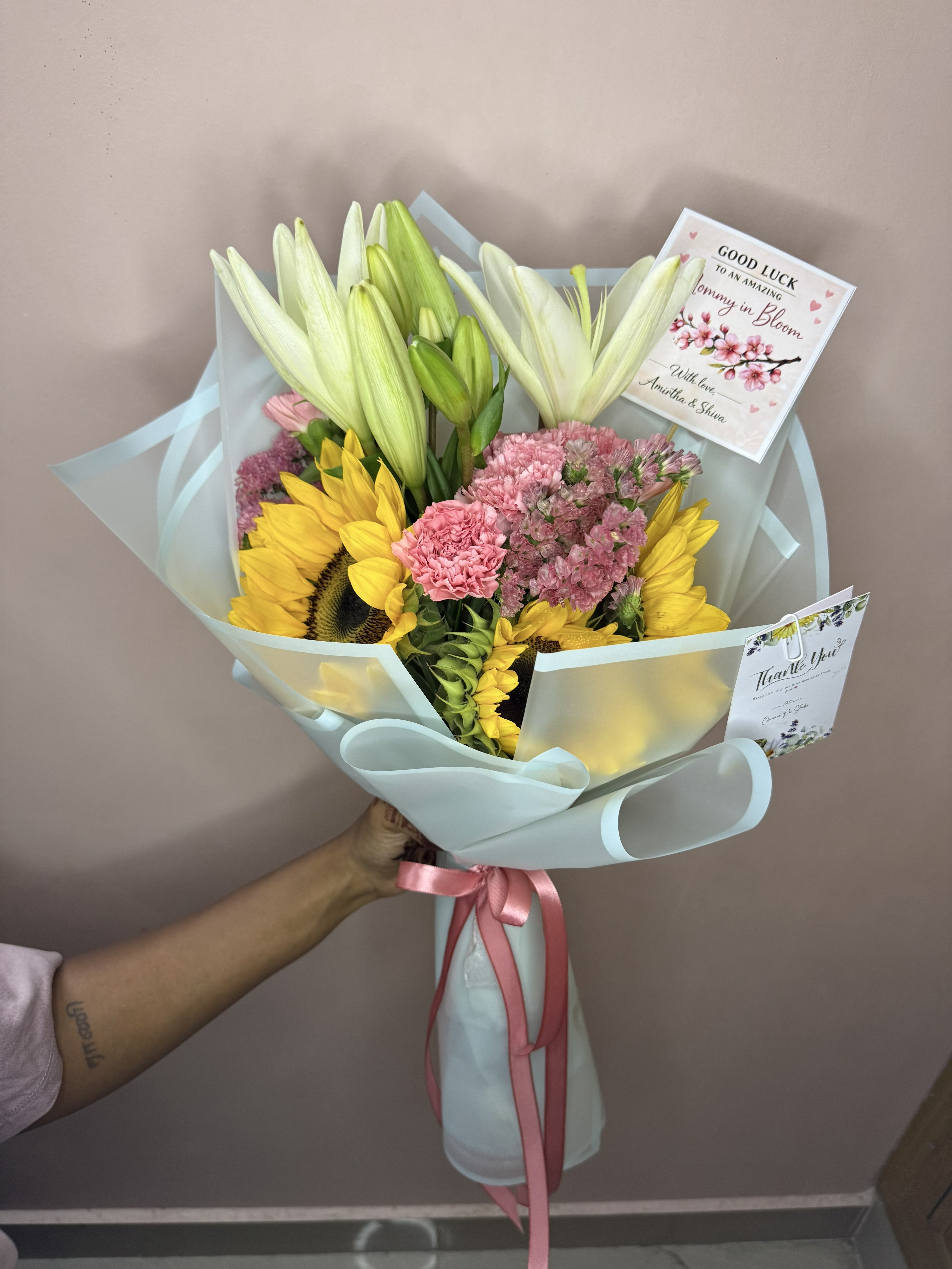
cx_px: 476
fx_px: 880
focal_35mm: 24
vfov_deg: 71.6
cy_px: 634
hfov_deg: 56.8
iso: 160
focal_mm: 6.76
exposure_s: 1/50
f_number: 1.78
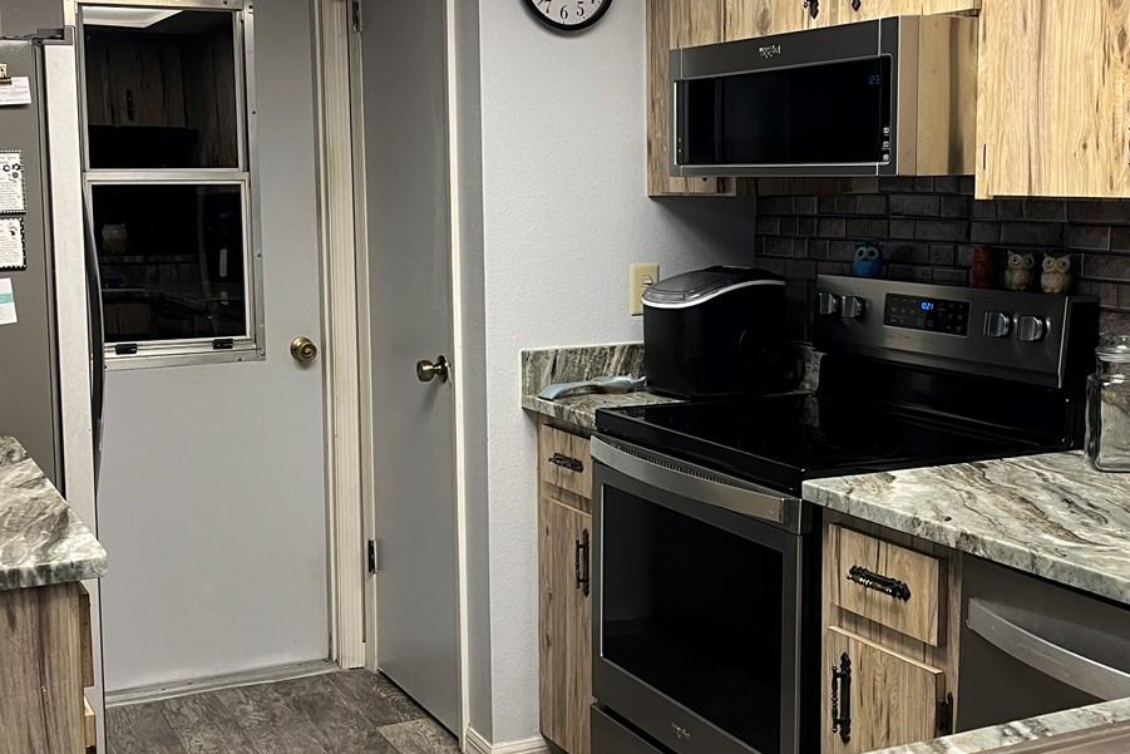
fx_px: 1507
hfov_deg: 41.1
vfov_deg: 28.1
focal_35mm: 48
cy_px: 335
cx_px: 592
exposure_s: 1/60
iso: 100
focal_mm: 5.1
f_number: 1.6
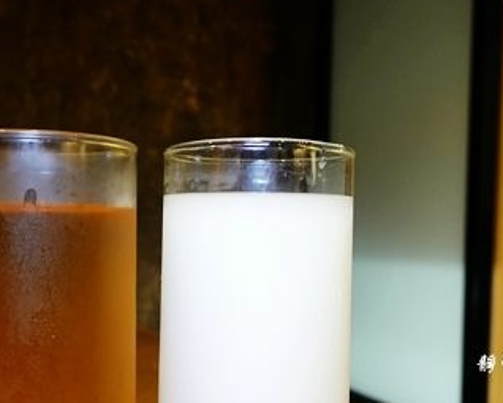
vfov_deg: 32.5
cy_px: 271
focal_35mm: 46
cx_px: 187
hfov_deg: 40.0
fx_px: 685
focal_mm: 9
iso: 640
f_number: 2.8
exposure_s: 1/30
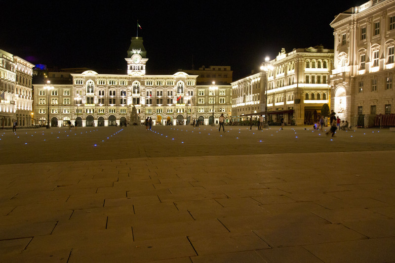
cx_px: 198
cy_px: 132
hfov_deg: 62.0
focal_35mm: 30
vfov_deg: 43.5
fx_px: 329
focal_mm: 20
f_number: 3.5
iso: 1600
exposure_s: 1/13
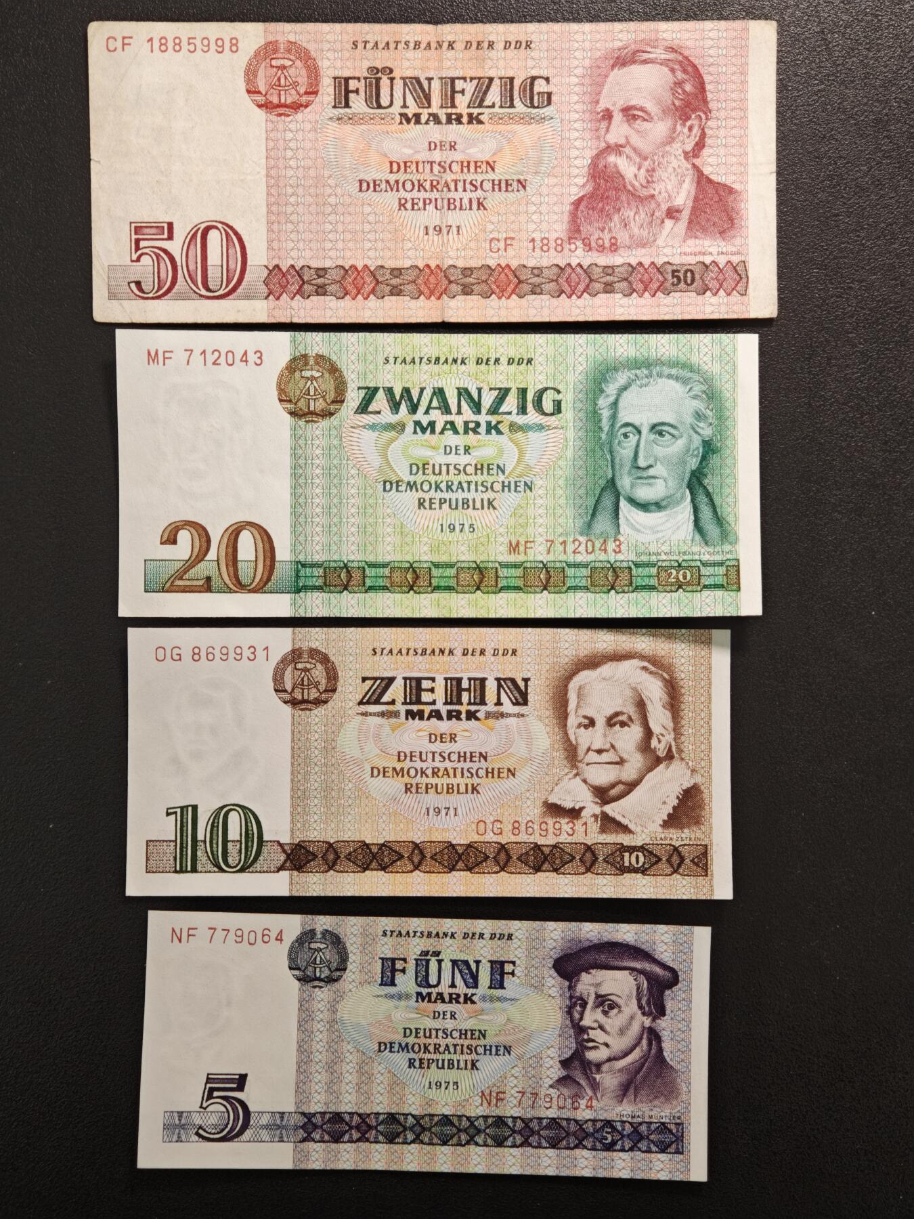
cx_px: 457
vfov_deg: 32.2
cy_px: 610
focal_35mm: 60
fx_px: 2112
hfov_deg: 24.4
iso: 640
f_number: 2
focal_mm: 9
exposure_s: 1/106
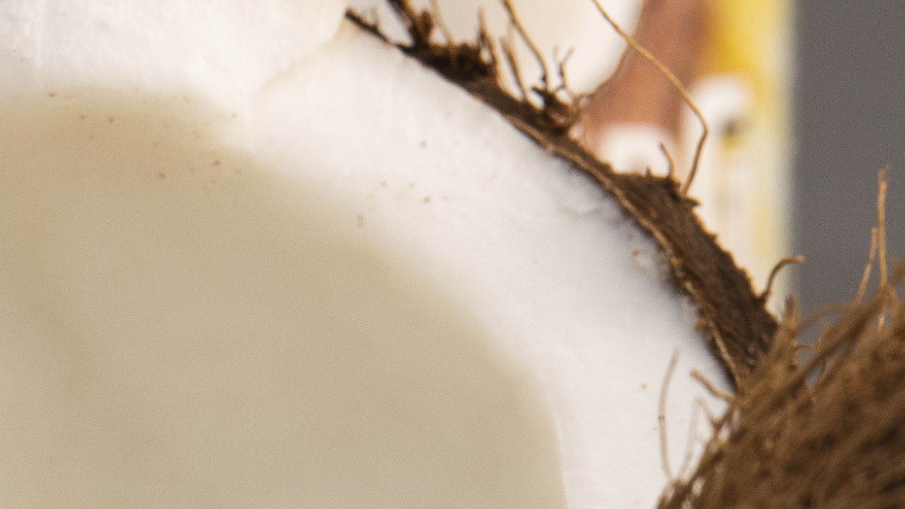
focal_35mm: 426
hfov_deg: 5.0
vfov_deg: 2.9
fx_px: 10215
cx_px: -494
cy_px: 338
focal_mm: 85
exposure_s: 1/60
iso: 400
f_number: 11
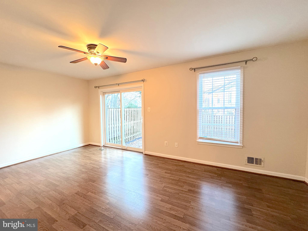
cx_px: 154
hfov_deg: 102.1
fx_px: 125
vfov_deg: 85.7
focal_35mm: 14
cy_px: 116
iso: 320
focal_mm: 2.22
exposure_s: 1/60
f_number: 2.2
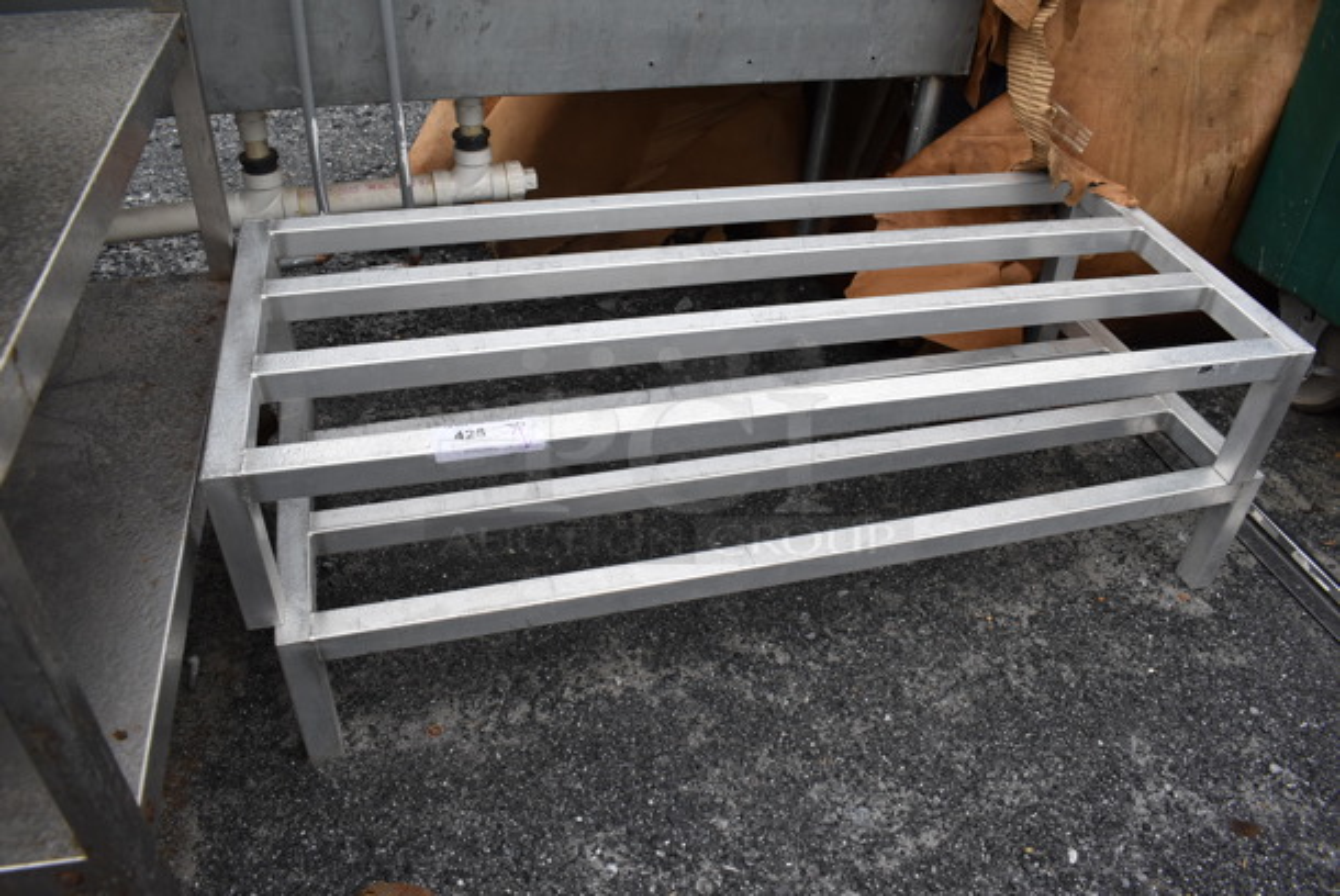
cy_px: 448
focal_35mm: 27
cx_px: 670
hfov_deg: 67.3
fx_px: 1006
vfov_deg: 48.0
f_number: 6.3
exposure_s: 1/250
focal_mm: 18
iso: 200
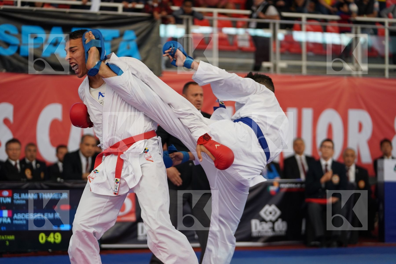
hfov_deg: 18.3
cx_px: 198
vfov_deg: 12.2
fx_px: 1232
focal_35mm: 112
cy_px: 132
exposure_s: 1/1000
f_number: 2.8
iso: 1600
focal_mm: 112
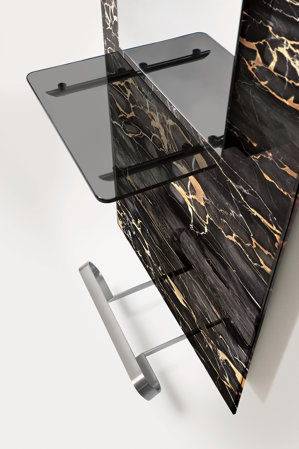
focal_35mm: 40
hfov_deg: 33.4
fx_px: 499
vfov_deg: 48.5
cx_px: 150
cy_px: 224
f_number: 9
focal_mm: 40
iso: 200
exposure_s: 1/3
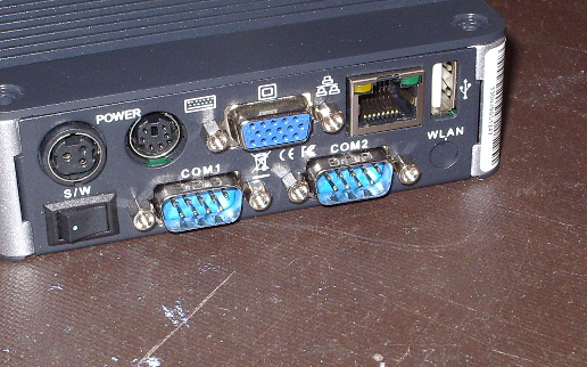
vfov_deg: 13.1
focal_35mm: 100
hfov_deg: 20.8
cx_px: 258
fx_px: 1599
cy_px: 204
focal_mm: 11.5
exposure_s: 1/80
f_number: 6.9
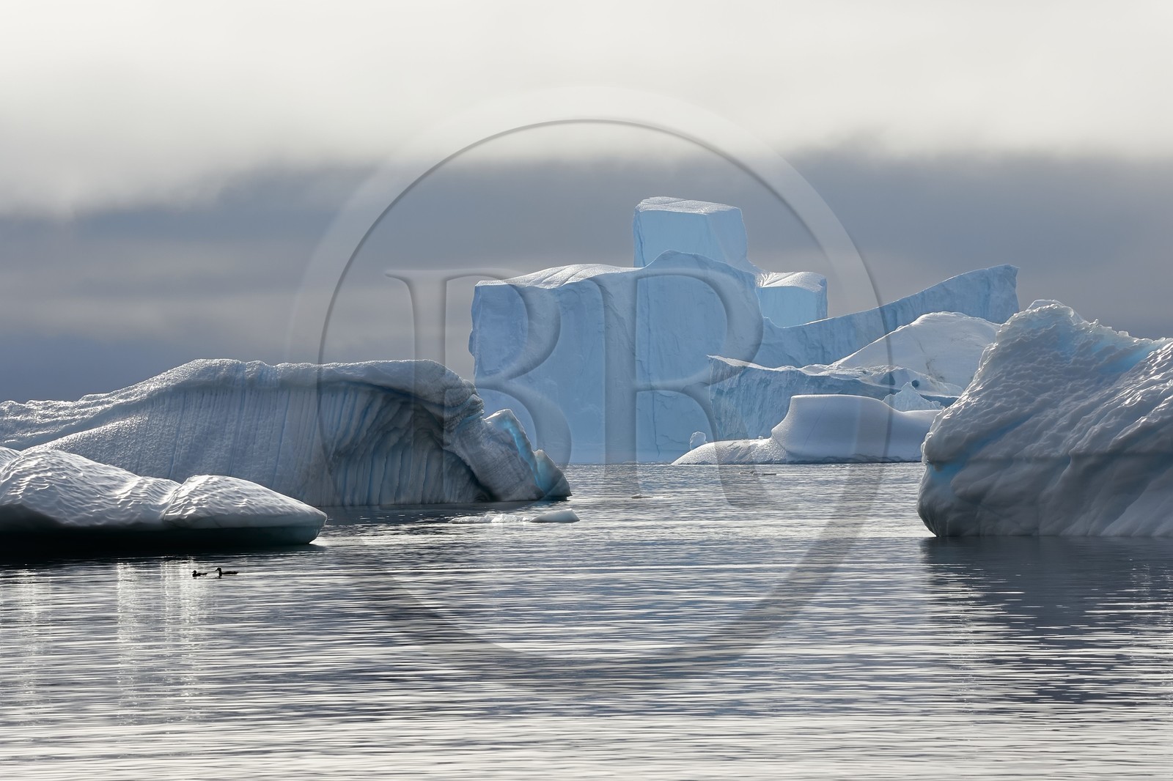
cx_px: 586
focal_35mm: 200
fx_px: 6515
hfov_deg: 10.3
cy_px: 390
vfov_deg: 6.9
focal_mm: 200
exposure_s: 1/320
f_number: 18
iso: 200
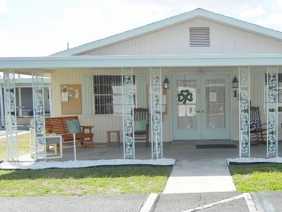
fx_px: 407
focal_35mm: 50
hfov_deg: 37.3
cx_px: 210
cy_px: 127
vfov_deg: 29.1
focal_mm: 5.4
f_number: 7
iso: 160
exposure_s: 1/334
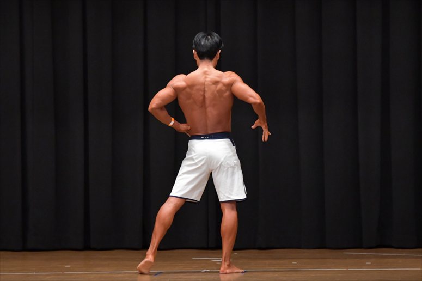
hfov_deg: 8.6
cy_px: 140
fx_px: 2812
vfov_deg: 5.7
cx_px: 211
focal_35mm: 240
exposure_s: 1/400
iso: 6400
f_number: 5.6
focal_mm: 160
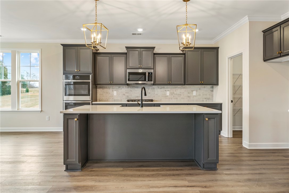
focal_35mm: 24
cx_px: 144
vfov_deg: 53.1
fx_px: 193
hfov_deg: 73.8
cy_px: 96
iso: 400
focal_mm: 24
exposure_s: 1/3
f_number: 6.3
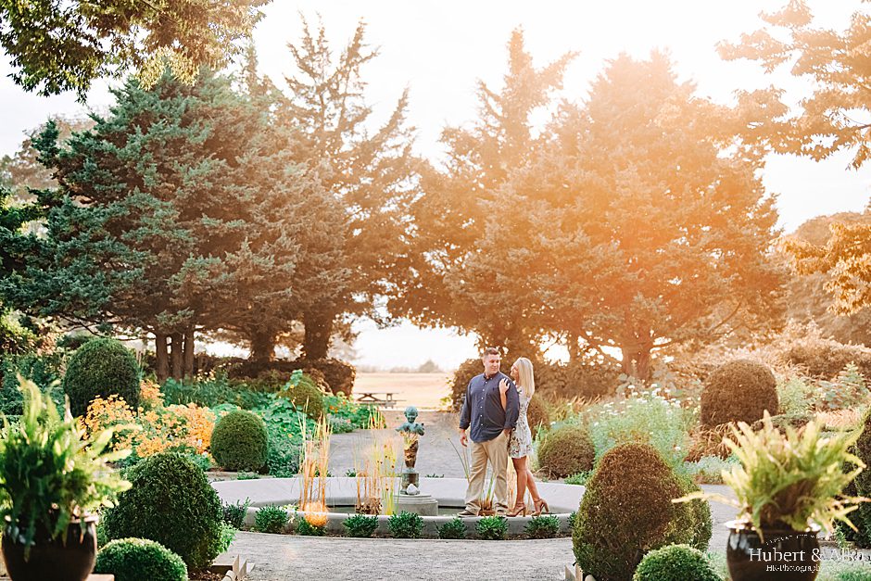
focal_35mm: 86
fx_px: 2081
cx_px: 436
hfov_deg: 23.6
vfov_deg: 15.9
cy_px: 290
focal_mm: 86
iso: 320
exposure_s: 1/1000
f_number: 2.8
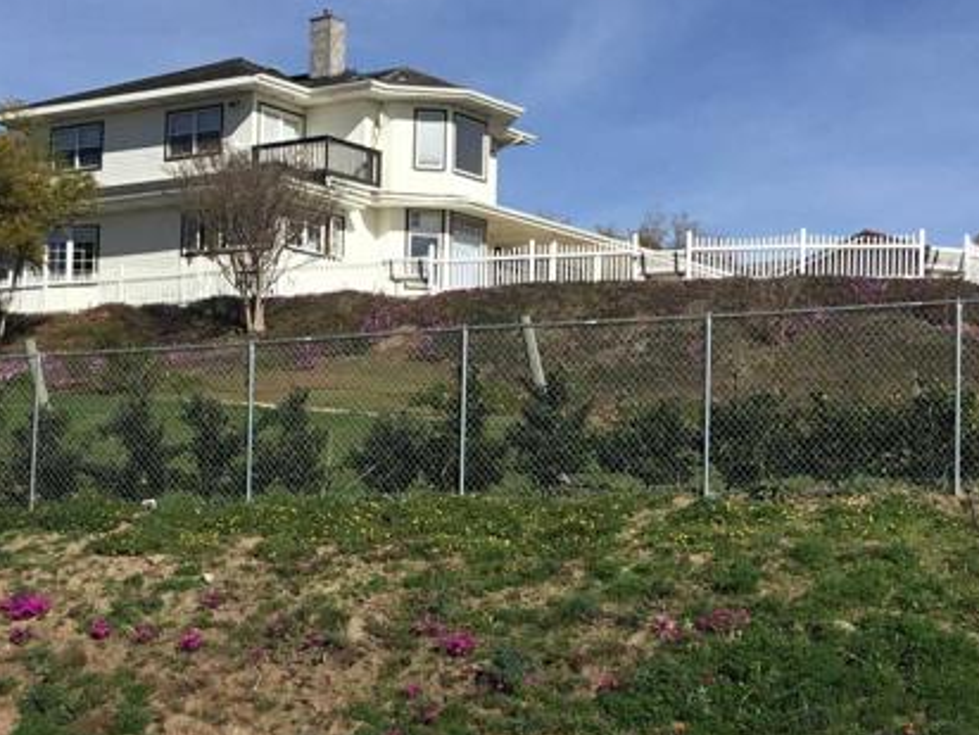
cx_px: 371
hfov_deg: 25.3
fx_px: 2178
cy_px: 457
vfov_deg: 19.1
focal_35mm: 77
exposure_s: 1/2331
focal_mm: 3.3
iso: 25
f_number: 2.4
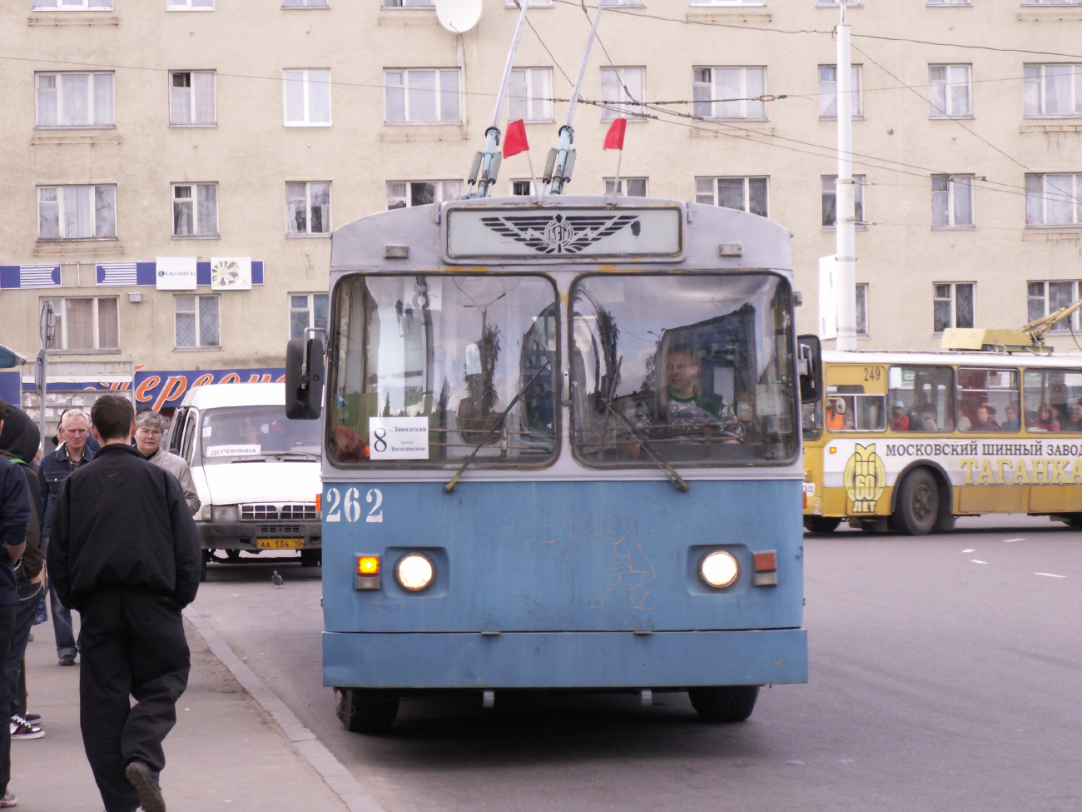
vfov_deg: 13.7
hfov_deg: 18.2
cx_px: 541
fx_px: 3376
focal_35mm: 108
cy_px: 406
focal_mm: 17.66
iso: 50
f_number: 3.5
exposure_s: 1/100
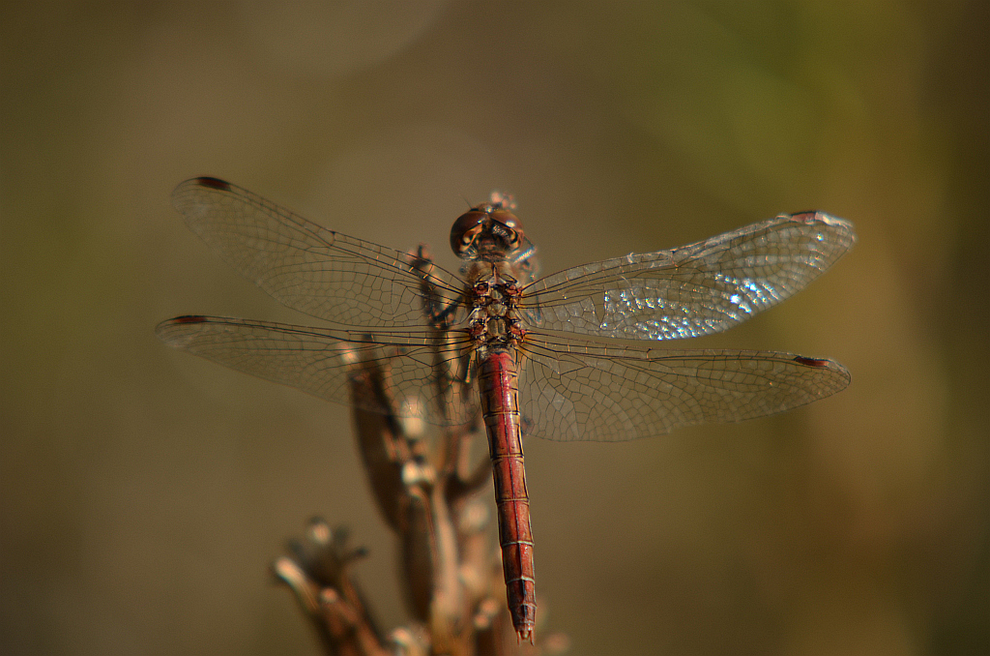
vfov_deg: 4.6
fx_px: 8232
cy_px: 328
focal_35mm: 300
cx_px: 495
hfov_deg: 6.9
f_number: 7.1
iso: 100
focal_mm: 200
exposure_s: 1/320
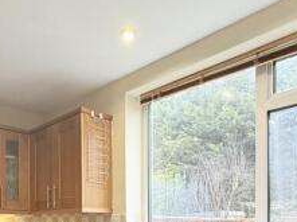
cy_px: 224
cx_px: 123
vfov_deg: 34.9
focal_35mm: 37
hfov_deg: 50.0
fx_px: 317
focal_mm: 2.22
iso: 200
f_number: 2.2
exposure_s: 1/100
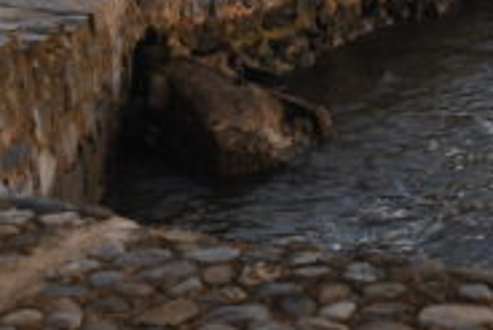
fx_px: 2056
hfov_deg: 12.9
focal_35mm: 150
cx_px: 766
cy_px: -212
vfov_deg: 8.9
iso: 400
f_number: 5.6
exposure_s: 1/320
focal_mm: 24
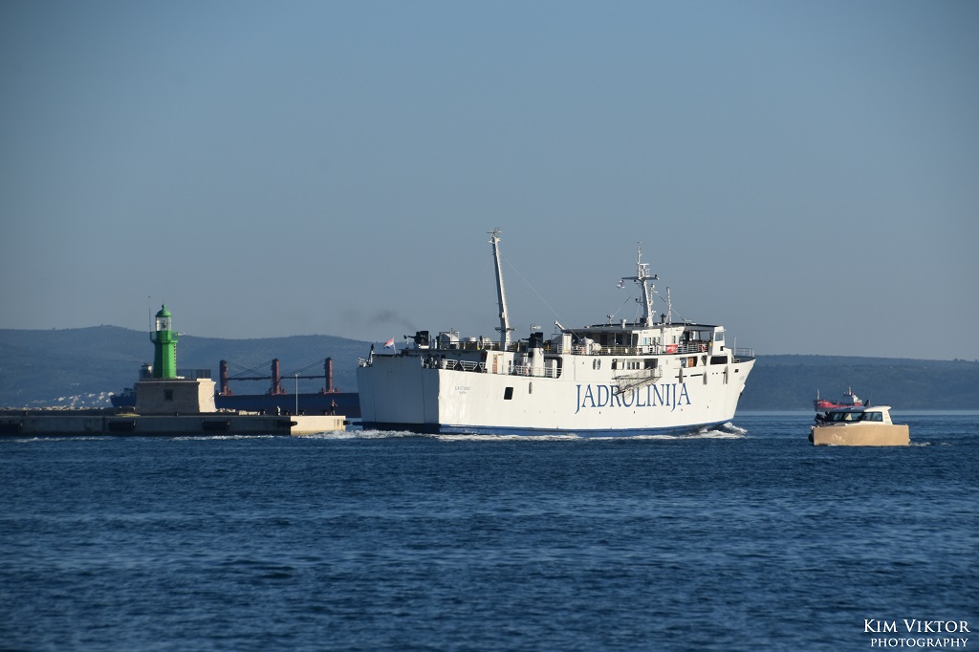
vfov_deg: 10.7
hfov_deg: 16.1
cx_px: 490
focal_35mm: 128
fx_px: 3466
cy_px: 326
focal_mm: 85
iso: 200
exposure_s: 1/800
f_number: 7.1
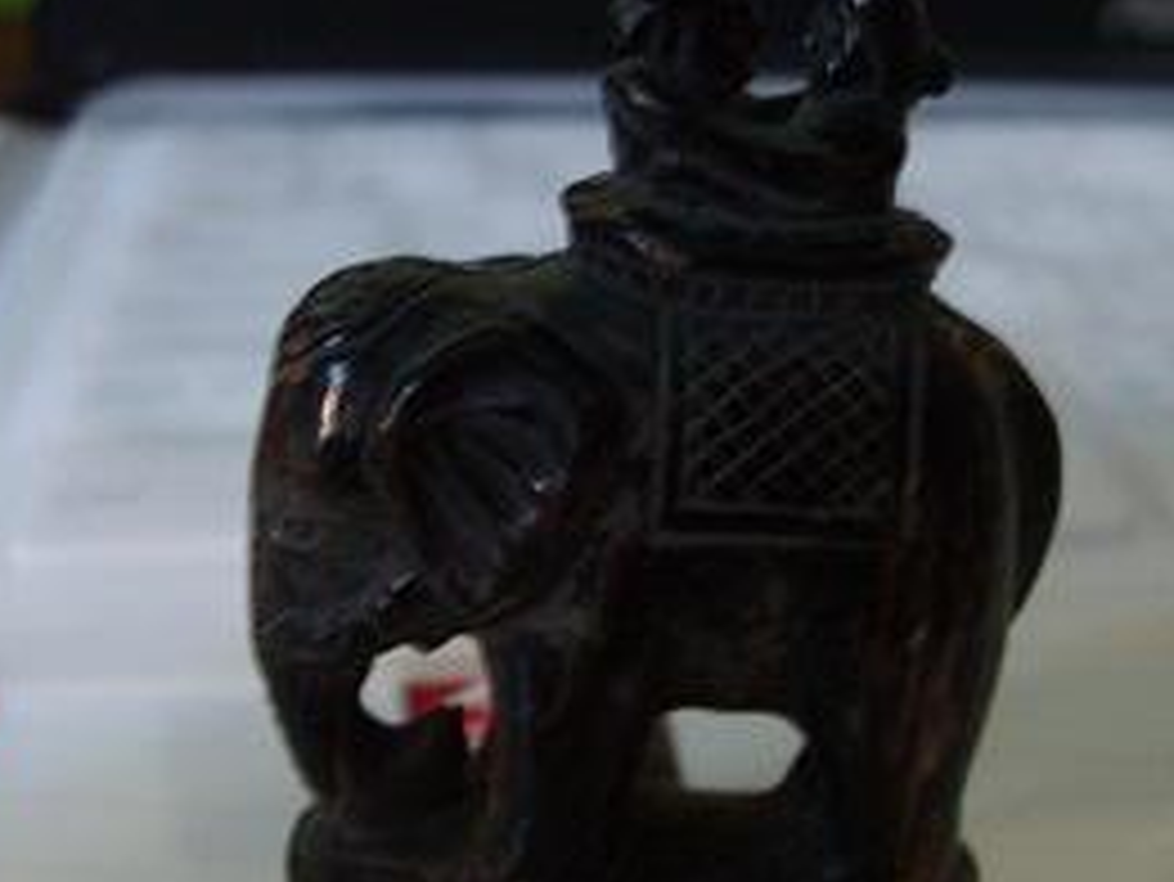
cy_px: 504
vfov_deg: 26.6
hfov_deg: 34.9
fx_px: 1866
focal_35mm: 55
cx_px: 666
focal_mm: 5.8
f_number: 2.8
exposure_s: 1/4
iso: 140
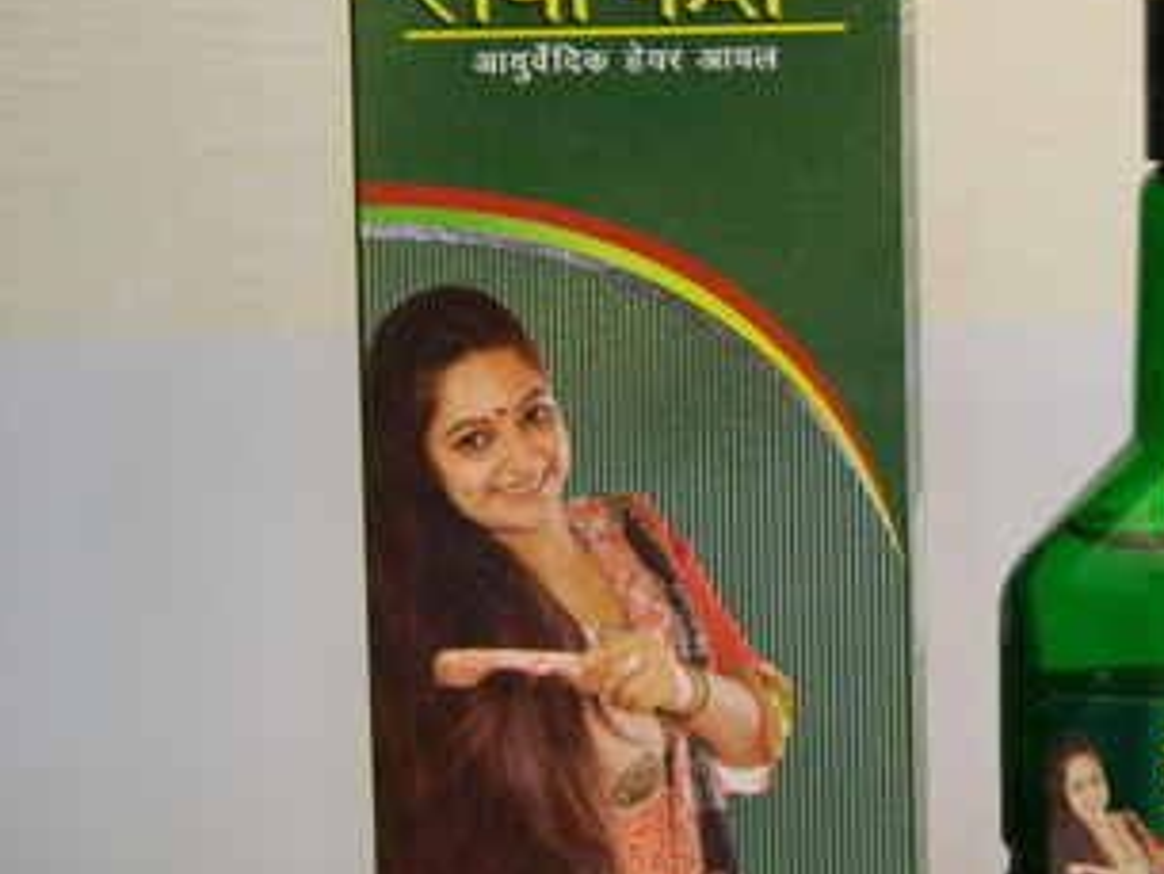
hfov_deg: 11.6
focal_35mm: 169
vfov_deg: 8.8
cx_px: 943
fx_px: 5685
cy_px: 475
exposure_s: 1/8
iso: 560
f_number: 4.5
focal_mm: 18.6
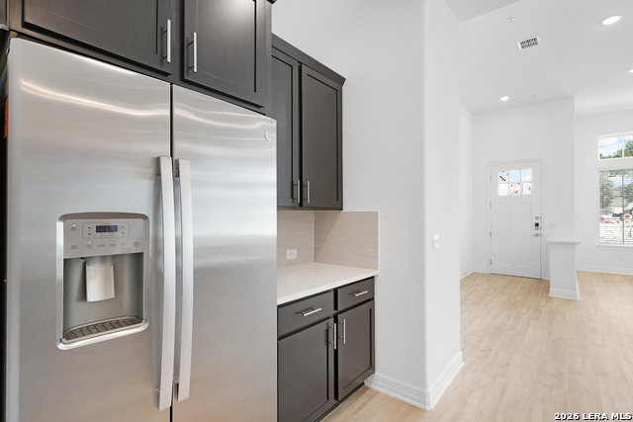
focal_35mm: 17
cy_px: 211
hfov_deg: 93.3
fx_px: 299
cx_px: 316
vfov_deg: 70.5
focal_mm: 17
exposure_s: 1/8
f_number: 9
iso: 100
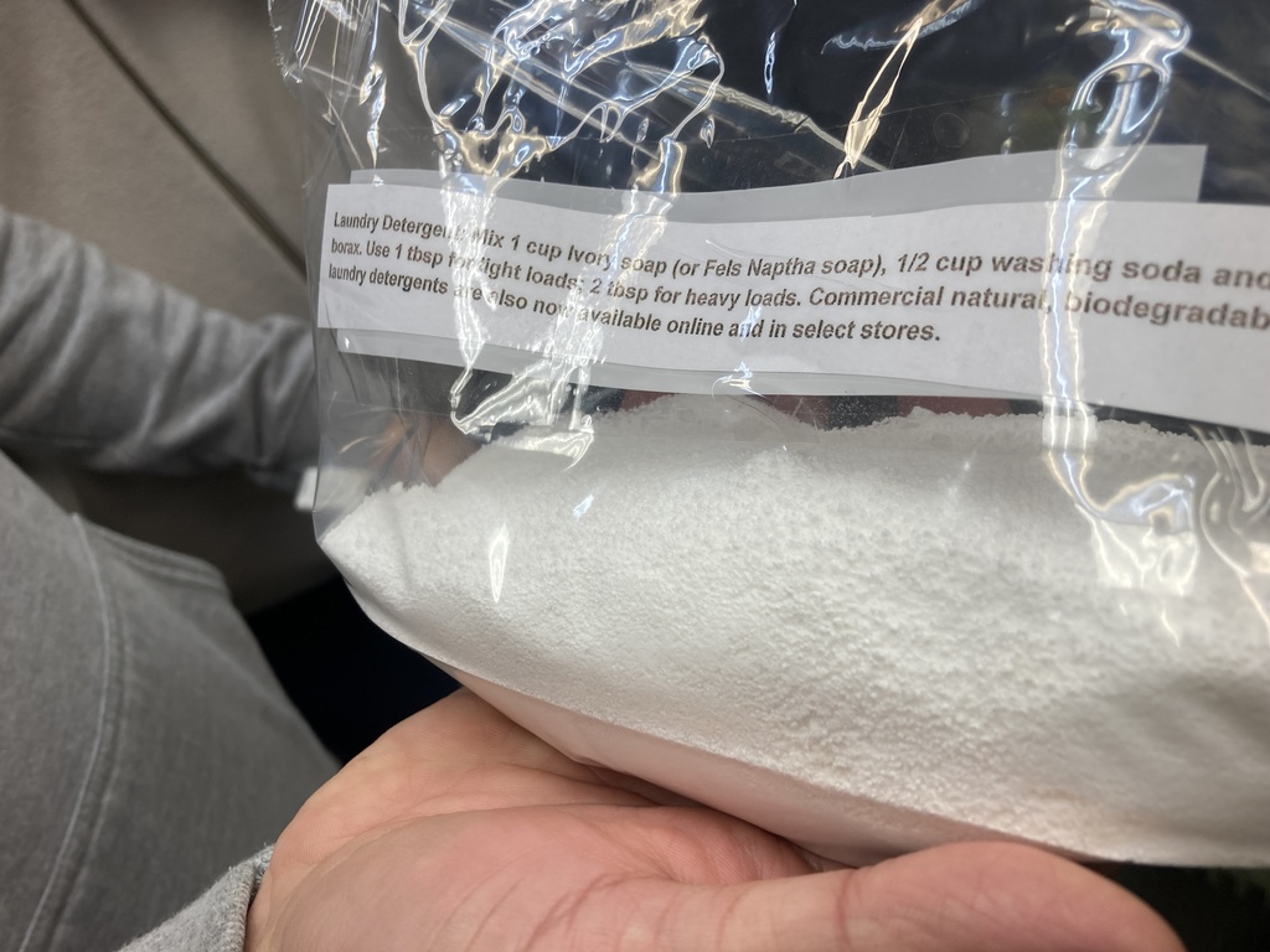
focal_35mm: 28
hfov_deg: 63.4
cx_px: 635
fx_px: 1027
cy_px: 476
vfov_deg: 49.7
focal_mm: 3.99
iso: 50
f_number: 1.8
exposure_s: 1/120
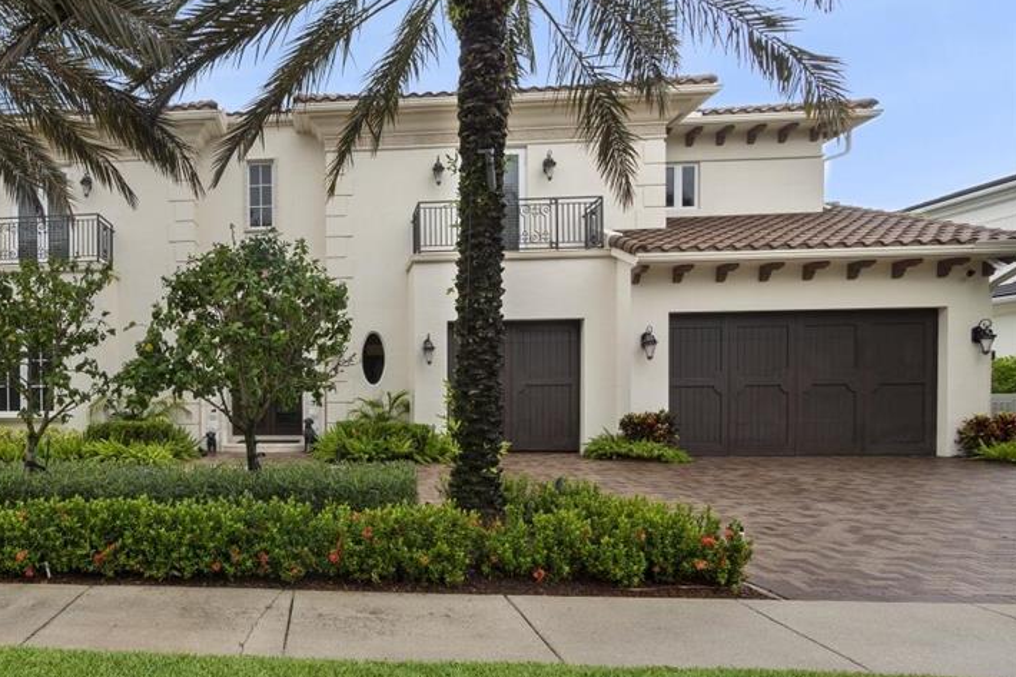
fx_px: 592
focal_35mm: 21
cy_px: 389
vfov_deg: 59.2
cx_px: 290
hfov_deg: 76.9
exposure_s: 1/125
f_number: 4
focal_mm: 7
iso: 200
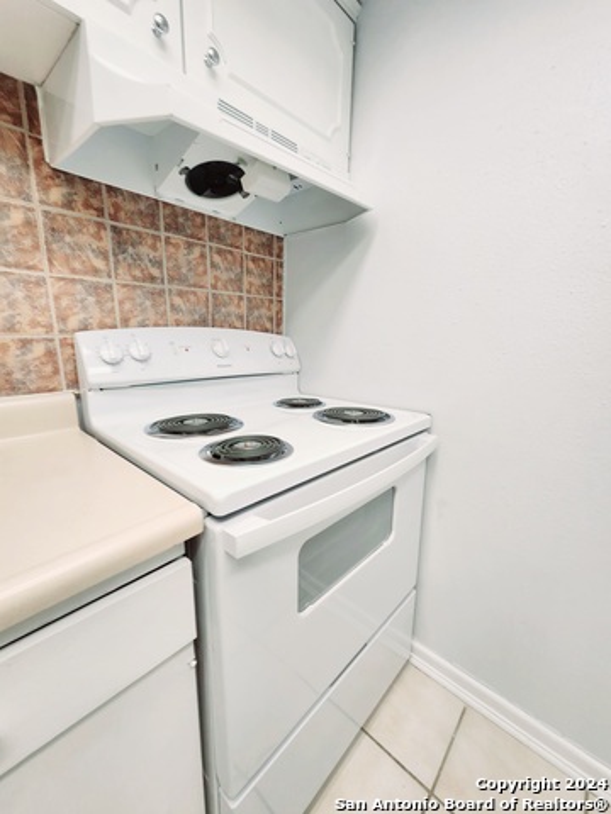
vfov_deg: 106.2
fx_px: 306
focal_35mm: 13
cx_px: 306
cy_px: 407
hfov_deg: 89.9
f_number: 2.2
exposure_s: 1/60.2
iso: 80
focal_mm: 2.2
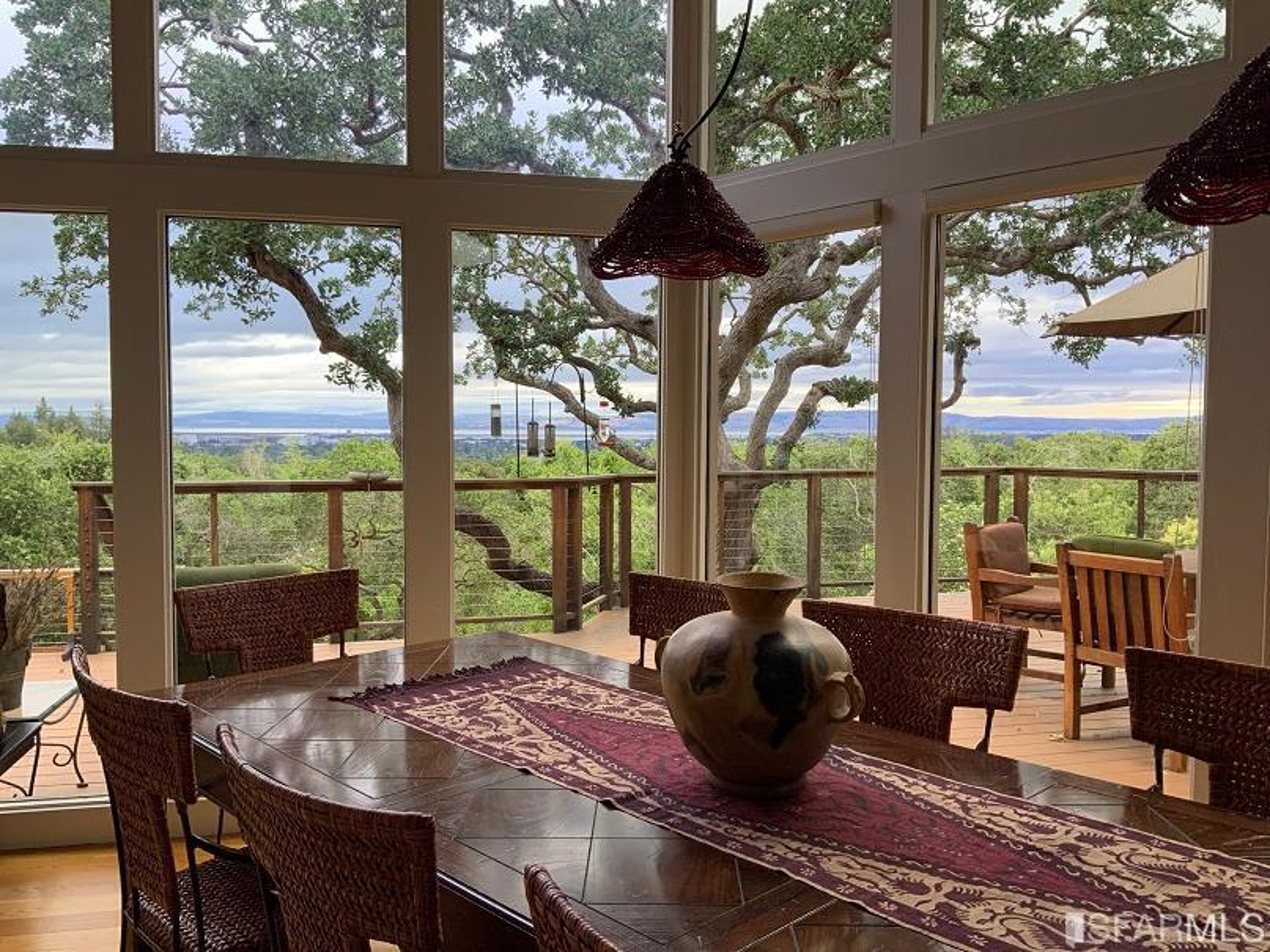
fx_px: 1064
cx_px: 635
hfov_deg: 61.7
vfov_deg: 48.2
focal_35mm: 29
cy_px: 476
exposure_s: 1/122
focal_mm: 3
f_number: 1.8
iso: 64
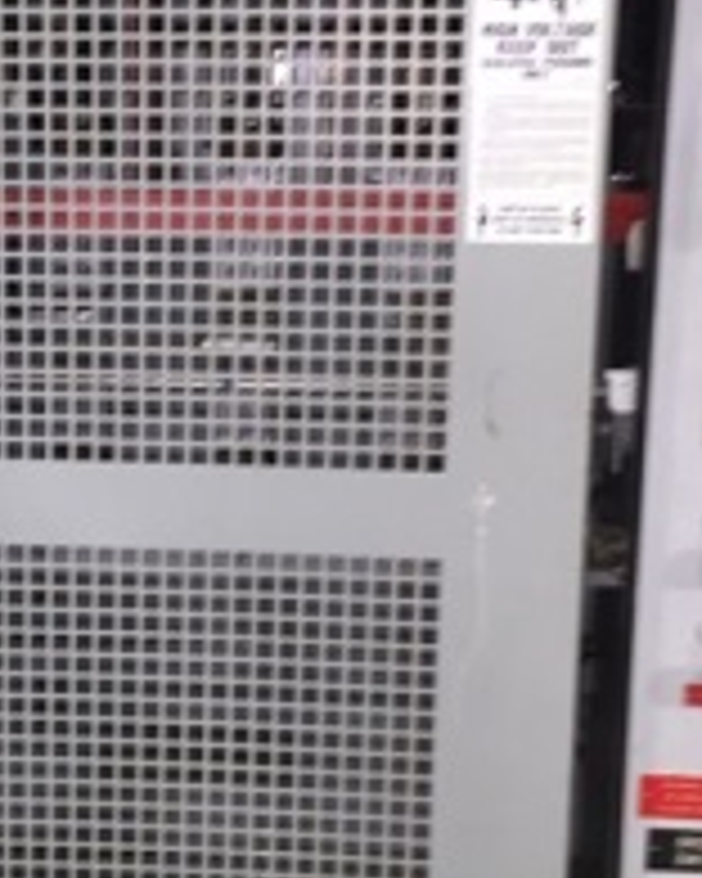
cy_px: 441
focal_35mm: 65
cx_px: 171
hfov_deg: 23.2
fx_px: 1688
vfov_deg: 29.1
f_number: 2.2
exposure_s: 1/17
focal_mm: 4.15
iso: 100
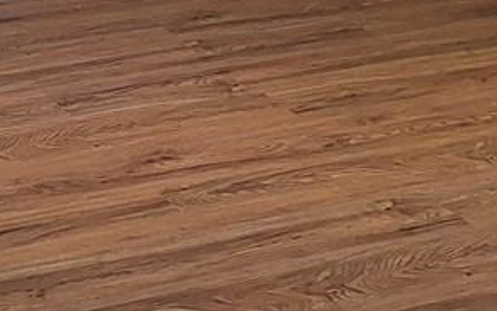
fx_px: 1788
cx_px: 44
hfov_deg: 15.6
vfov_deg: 9.2
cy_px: -333
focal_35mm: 132
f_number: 1.8
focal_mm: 5.54
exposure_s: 1/132
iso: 40
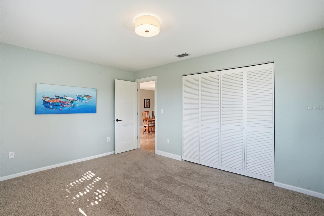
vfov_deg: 73.7
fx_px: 144
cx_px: 162
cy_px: 108
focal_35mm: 16
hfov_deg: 96.7
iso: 200
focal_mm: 16
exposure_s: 1/80
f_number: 9
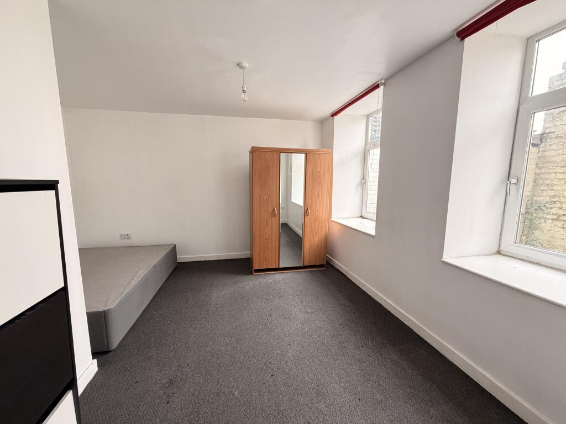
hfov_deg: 102.1
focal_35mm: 14
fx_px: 229
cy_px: 212
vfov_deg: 85.7
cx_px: 283
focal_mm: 2.22
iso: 320
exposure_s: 1/121
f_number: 2.2
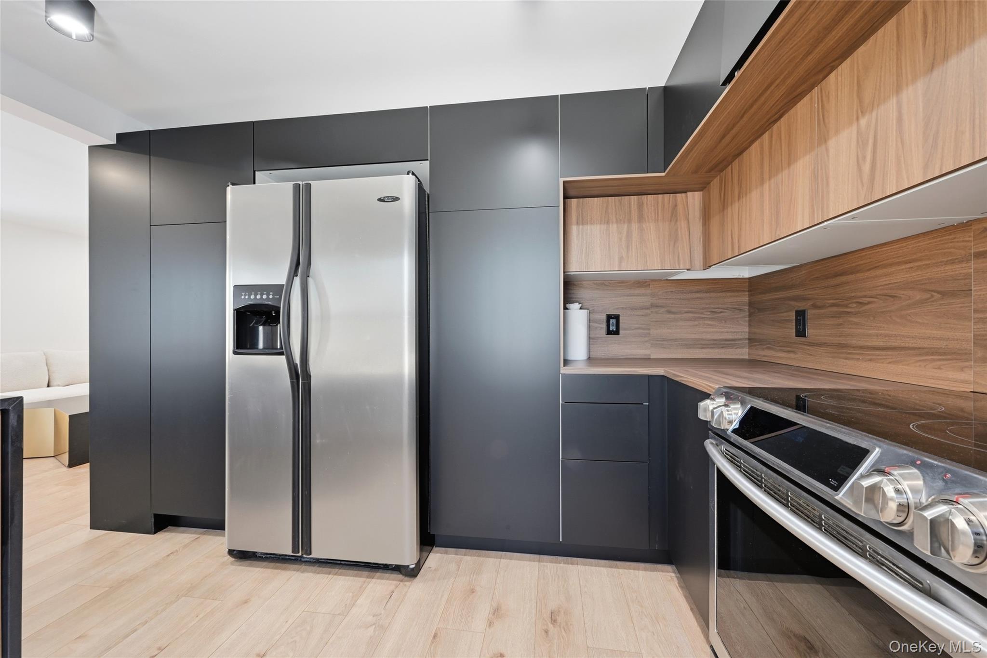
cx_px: 494
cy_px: 329
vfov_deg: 81.2
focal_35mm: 14
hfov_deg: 104.3
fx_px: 384
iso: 640
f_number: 16
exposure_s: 1/13
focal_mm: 14
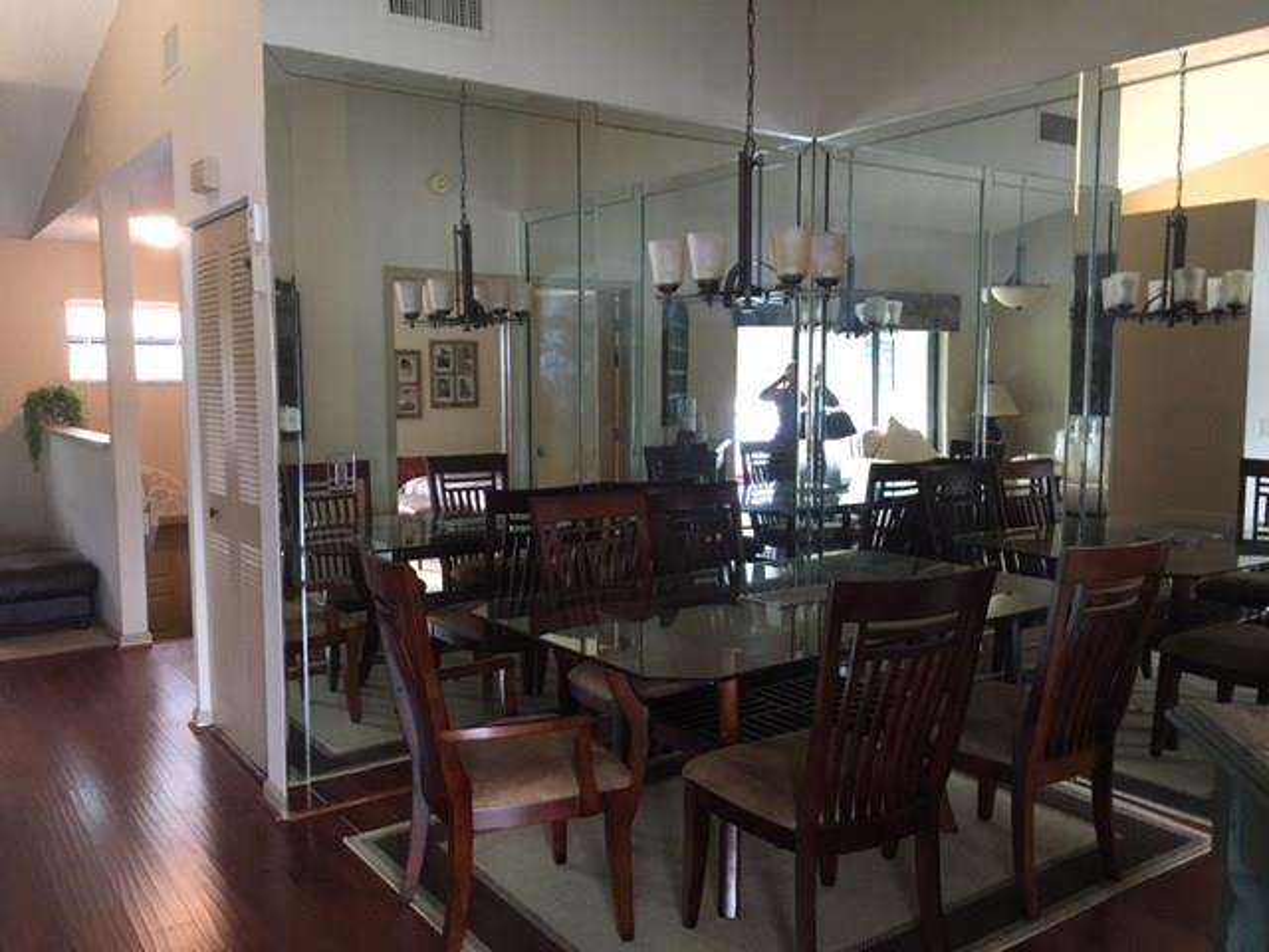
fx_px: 1063
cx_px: 634
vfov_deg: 48.2
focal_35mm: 29
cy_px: 476
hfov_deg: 61.7
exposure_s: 1/30
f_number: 2.2
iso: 200
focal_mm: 4.15
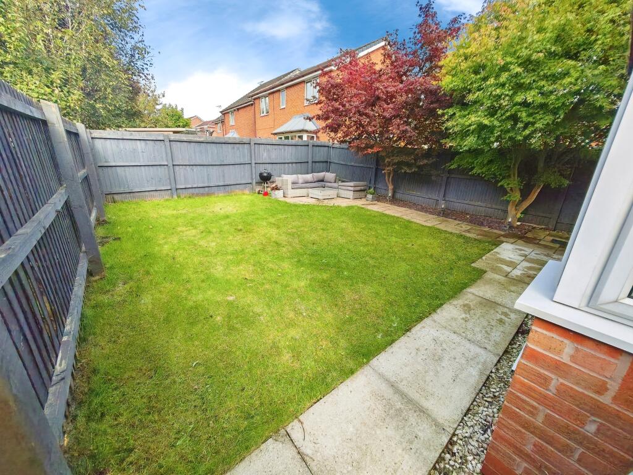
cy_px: 238
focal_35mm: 13
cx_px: 316
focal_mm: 1.82
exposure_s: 1/480
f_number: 2
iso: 80
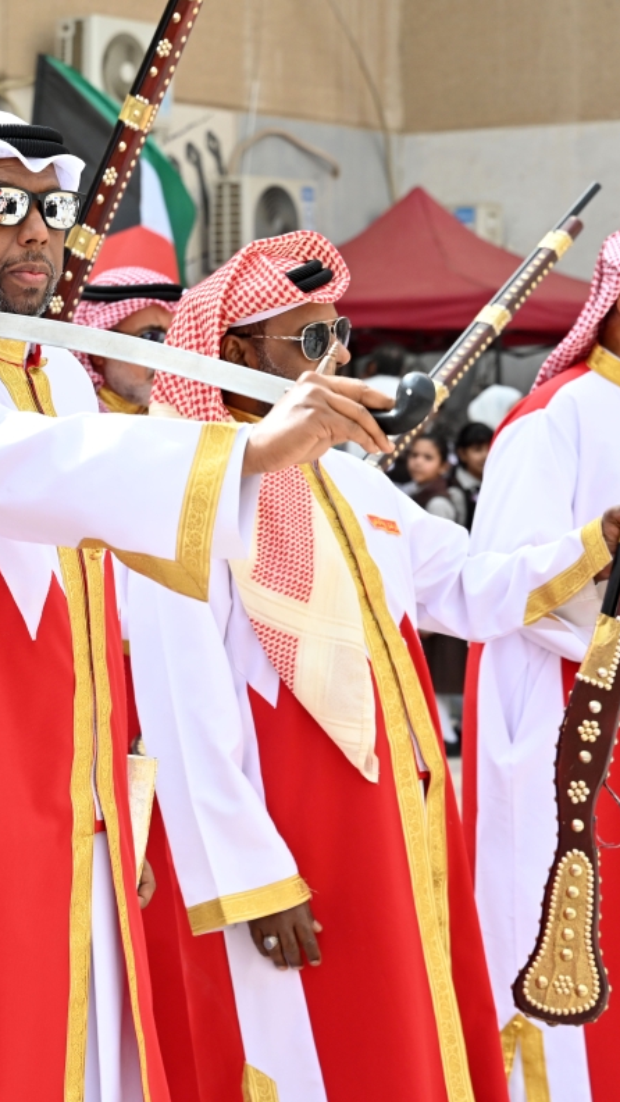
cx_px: 54
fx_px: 3244
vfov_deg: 19.3
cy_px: 548
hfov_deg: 10.8
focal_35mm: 111
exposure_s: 1/400
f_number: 5.6
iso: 320
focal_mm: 70
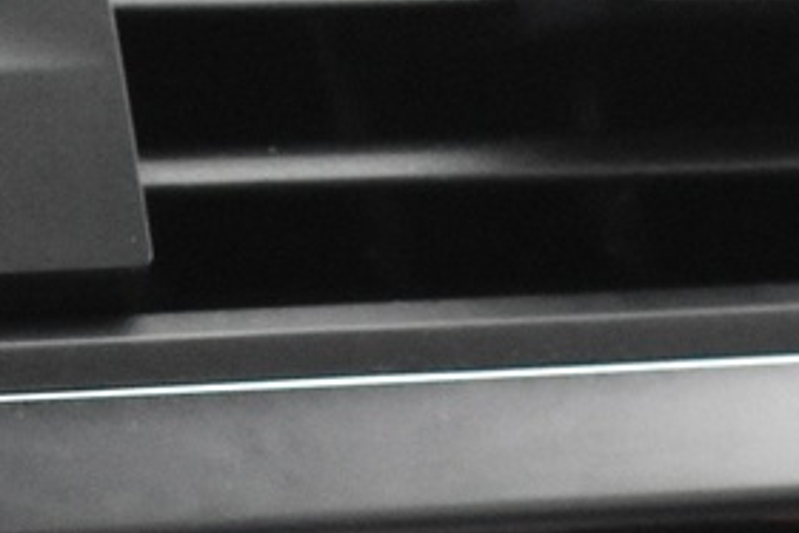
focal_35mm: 312
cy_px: 1280
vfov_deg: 4.3
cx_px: -411
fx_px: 6928
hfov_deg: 6.5
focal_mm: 36
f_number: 4.8
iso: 3200
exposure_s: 1/13
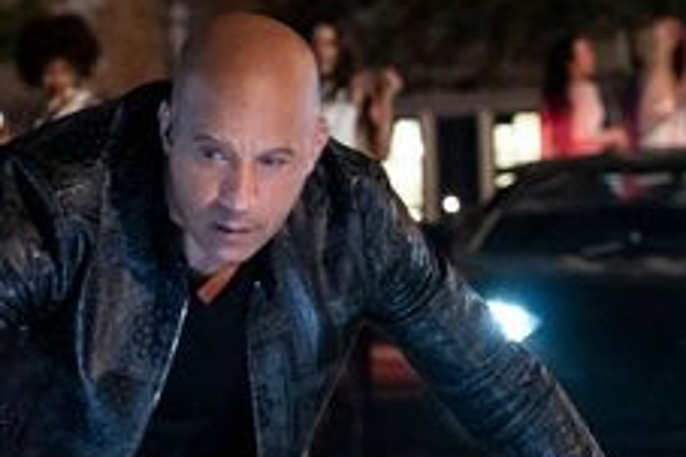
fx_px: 3884
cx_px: 184
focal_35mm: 204
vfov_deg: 6.7
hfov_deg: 10.1
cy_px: 460
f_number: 2.8
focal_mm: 68
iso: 5000
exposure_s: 1/125
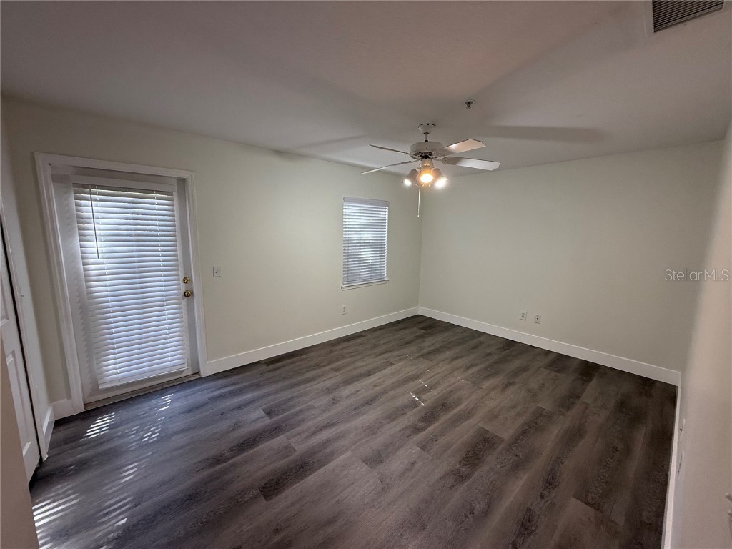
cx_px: 366
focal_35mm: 14
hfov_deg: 102.1
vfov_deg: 85.7
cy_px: 274
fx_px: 296
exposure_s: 1/120
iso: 160
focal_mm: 2.22
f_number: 2.2
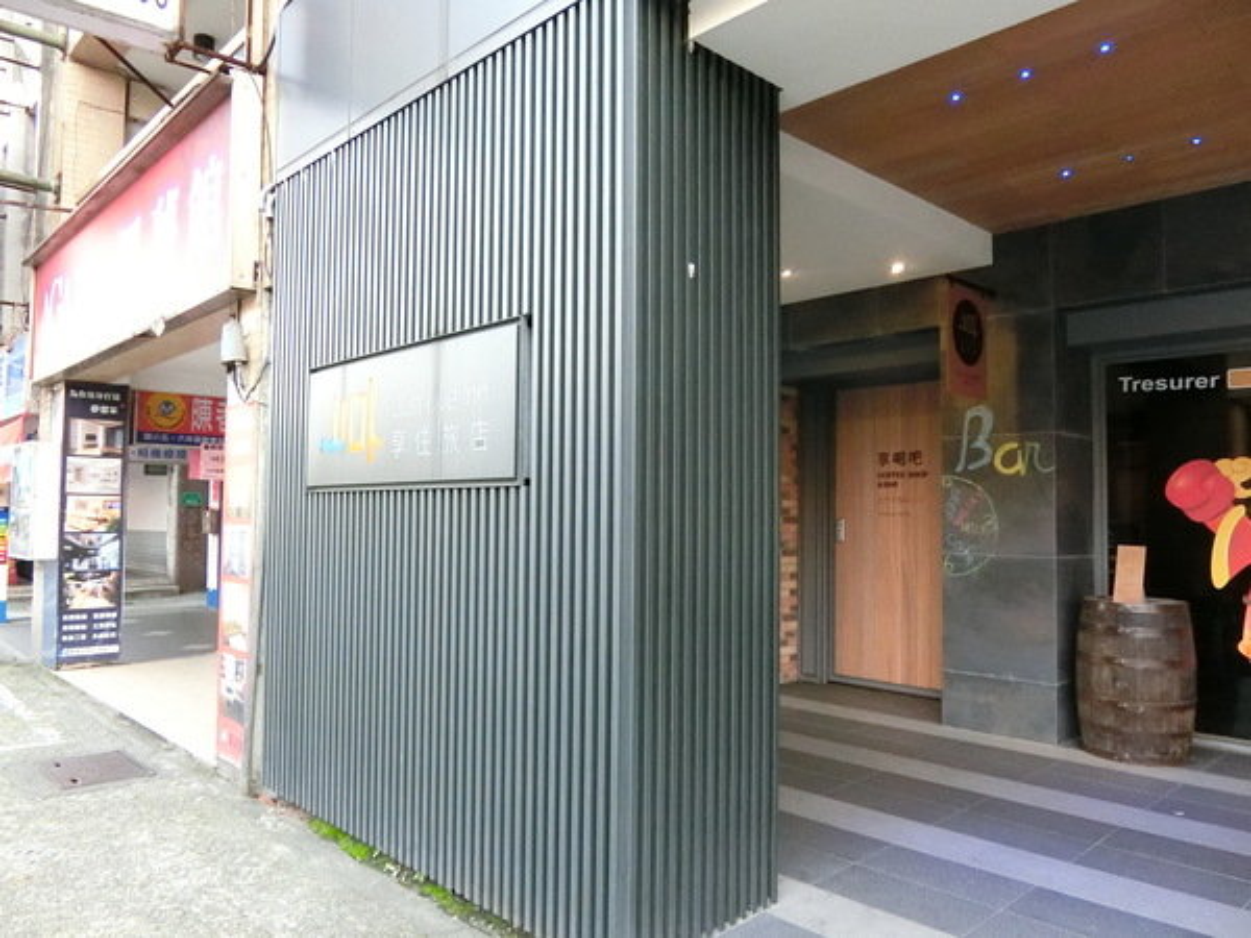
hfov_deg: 69.4
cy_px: 469
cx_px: 626
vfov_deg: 54.9
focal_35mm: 25
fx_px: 903
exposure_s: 1/320
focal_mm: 5.4
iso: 1600
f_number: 2.8
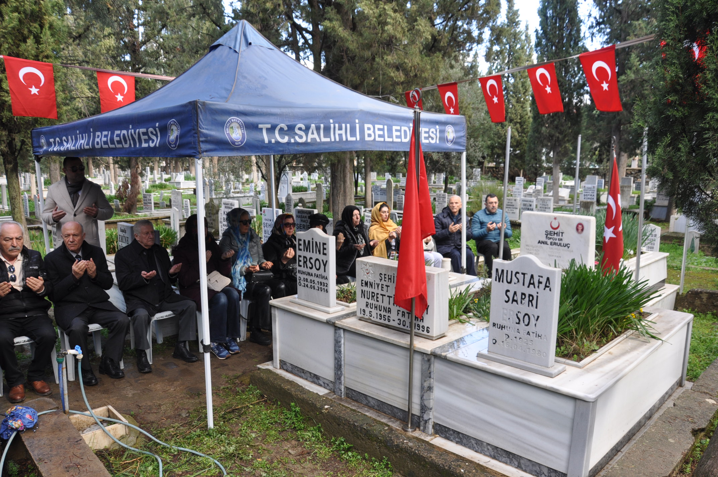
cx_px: 359
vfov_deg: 47.8
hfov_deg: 67.4
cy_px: 238
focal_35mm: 27
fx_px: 538
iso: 200
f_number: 6.3
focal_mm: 18
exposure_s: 1/40
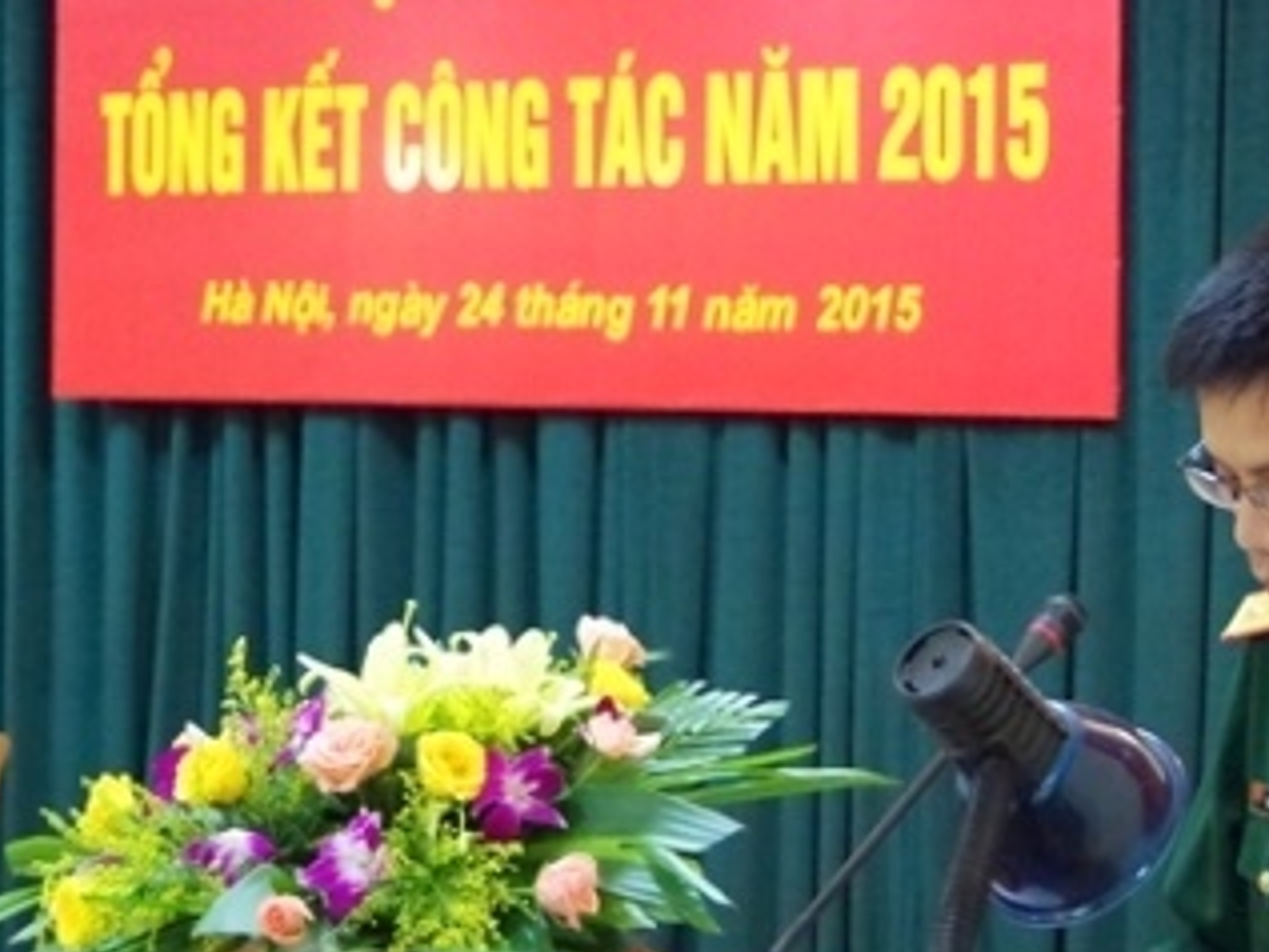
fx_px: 2750
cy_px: 380
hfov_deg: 25.9
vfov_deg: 19.6
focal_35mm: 75
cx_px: 464
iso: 3200
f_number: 4
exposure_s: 1/40
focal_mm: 21
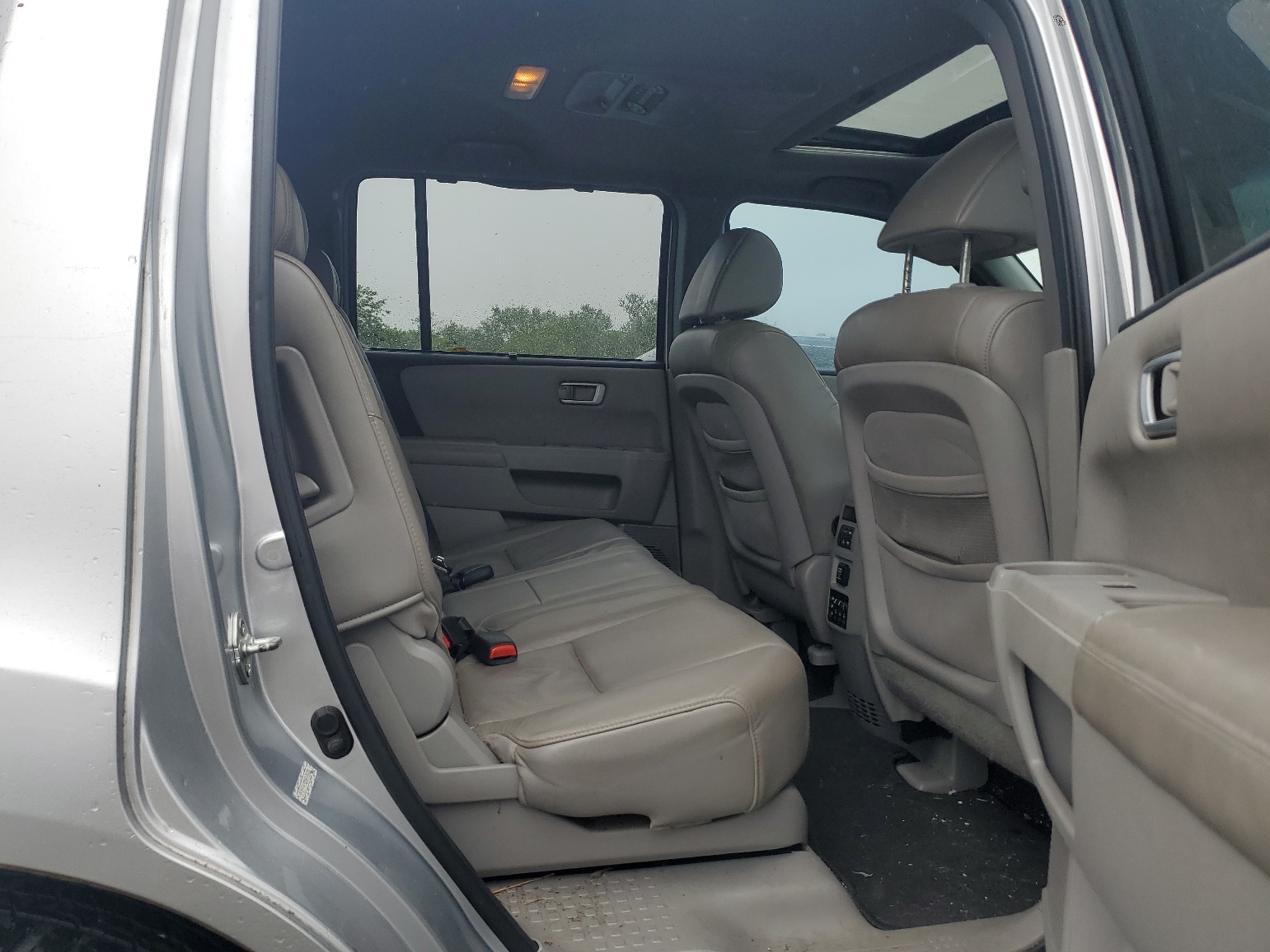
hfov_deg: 65.3
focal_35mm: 27
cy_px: 464
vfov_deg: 51.4
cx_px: 629
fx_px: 991
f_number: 1.5
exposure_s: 1/833
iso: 50
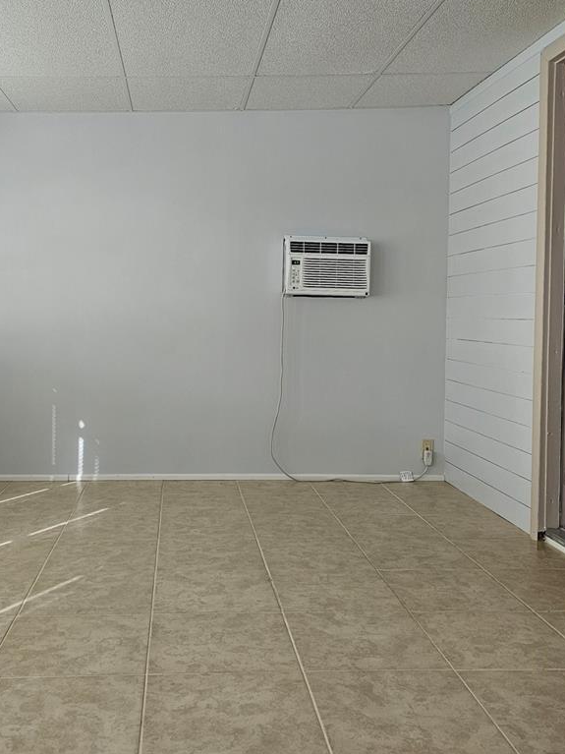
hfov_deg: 39.6
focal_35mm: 36
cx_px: 251
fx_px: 784
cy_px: 338
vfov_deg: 51.3
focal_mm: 6.3
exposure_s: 1/180
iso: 125
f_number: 1.7
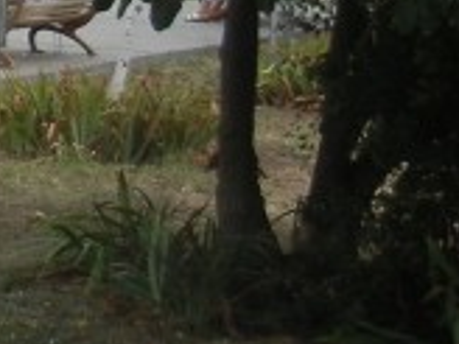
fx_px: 2480
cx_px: -747
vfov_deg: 7.7
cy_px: -238
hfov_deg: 9.2
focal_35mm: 187
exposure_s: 1/91.2
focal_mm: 5.4
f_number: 3.5
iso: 160
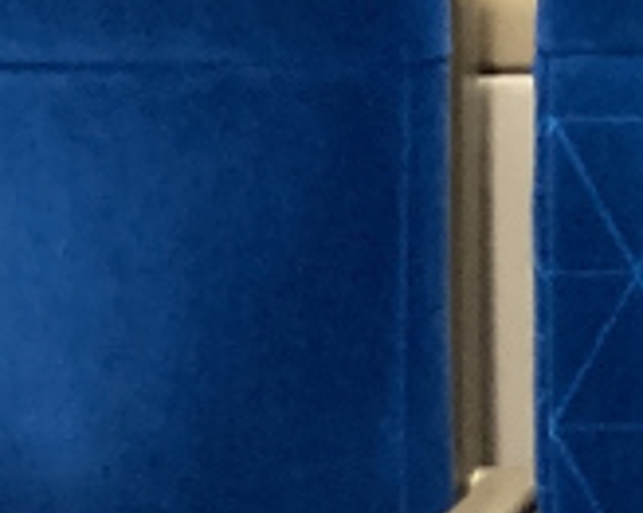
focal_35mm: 217
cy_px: -331
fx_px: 4127
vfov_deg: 7.0
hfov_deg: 7.7
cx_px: 2000
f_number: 1.8
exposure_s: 1/60
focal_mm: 3.99
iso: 160
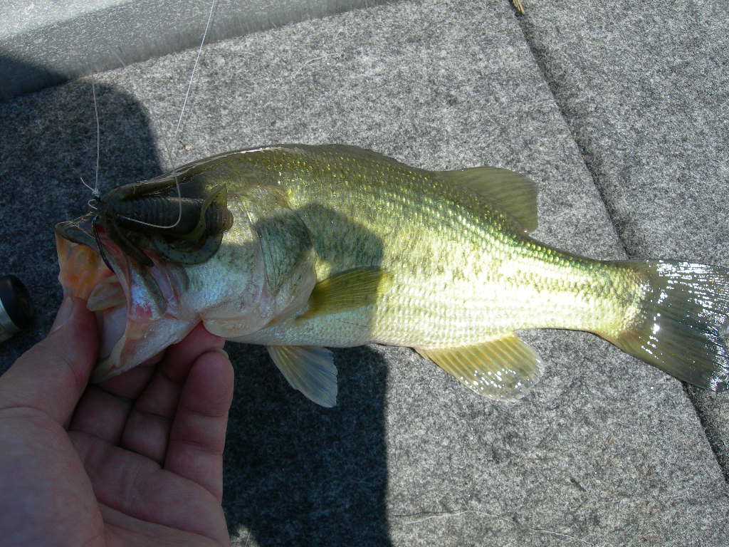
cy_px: 274
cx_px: 364
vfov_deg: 37.7
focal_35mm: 38
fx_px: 800
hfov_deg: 49.0
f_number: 4.8
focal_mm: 7.8
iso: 50
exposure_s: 1/440
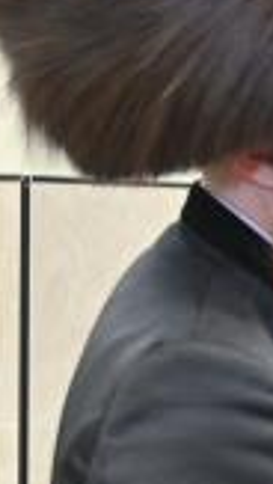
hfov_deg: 5.8
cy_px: 307
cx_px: 780
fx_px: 2529
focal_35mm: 197
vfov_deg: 10.9
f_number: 4
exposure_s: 1/200
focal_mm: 30
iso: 640
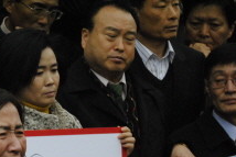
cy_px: 184
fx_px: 1393
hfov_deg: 9.6
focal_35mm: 212
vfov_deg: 6.4
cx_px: -49
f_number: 5.6
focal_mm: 55
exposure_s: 1/3200
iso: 1600
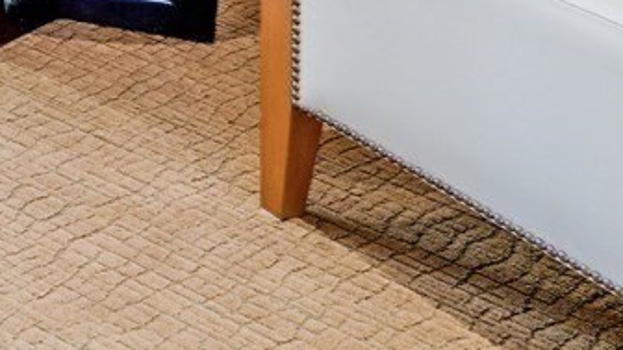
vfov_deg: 8.2
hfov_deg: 13.0
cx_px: -960
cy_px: -850
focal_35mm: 115
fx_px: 1900
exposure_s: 1/3
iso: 800
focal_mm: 18
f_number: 7.1
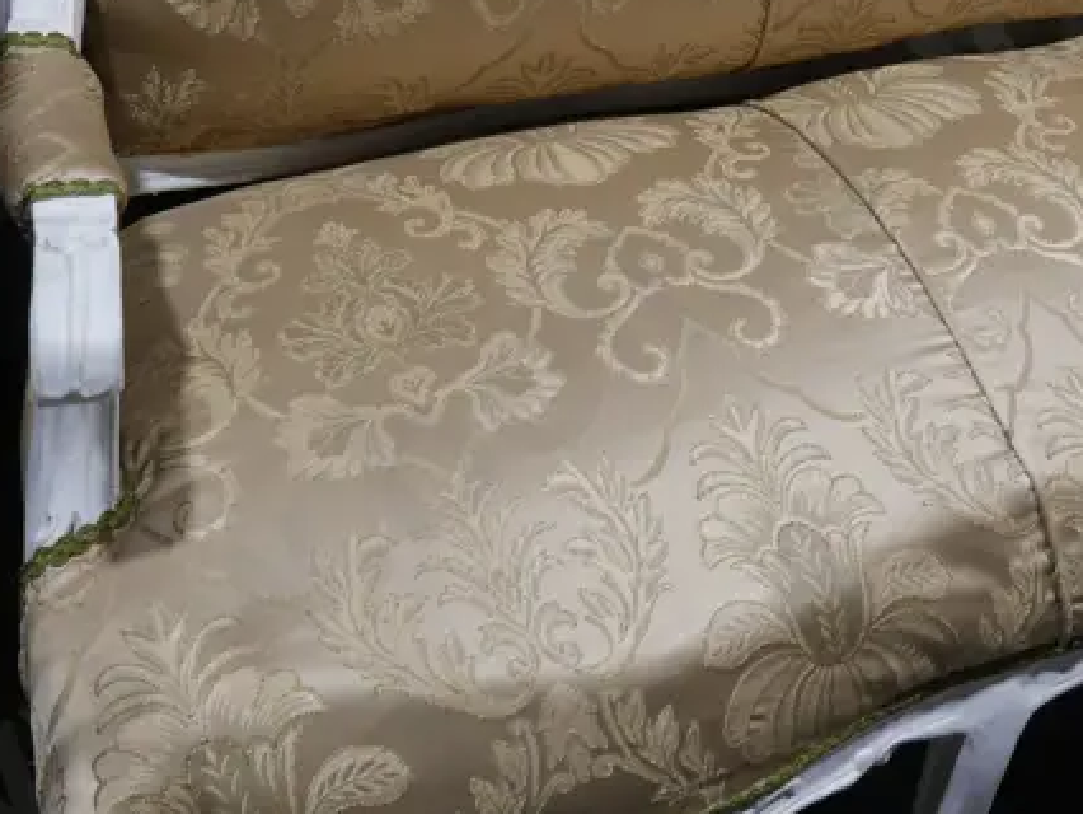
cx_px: 943
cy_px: 85
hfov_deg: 24.7
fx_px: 2410
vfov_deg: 18.8
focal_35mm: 77
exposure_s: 1/100
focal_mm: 16
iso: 200
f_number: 3.6
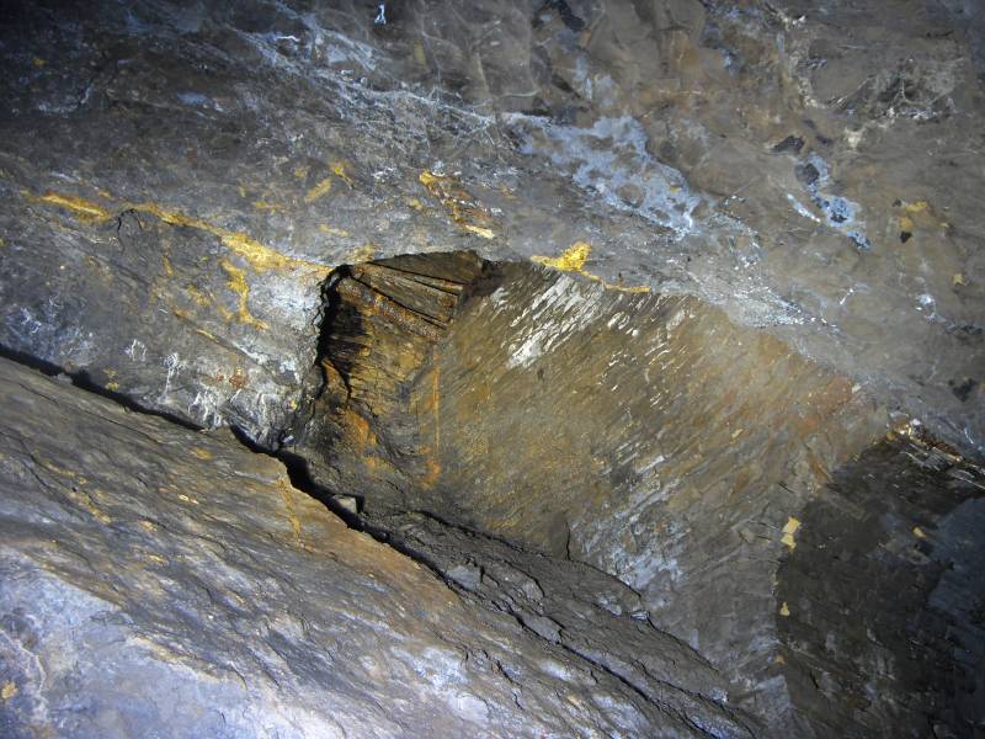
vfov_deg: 36.8
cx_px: 492
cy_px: 370
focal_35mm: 39
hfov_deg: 47.9
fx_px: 1110
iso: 80
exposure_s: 12
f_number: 3.5
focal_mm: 6.6
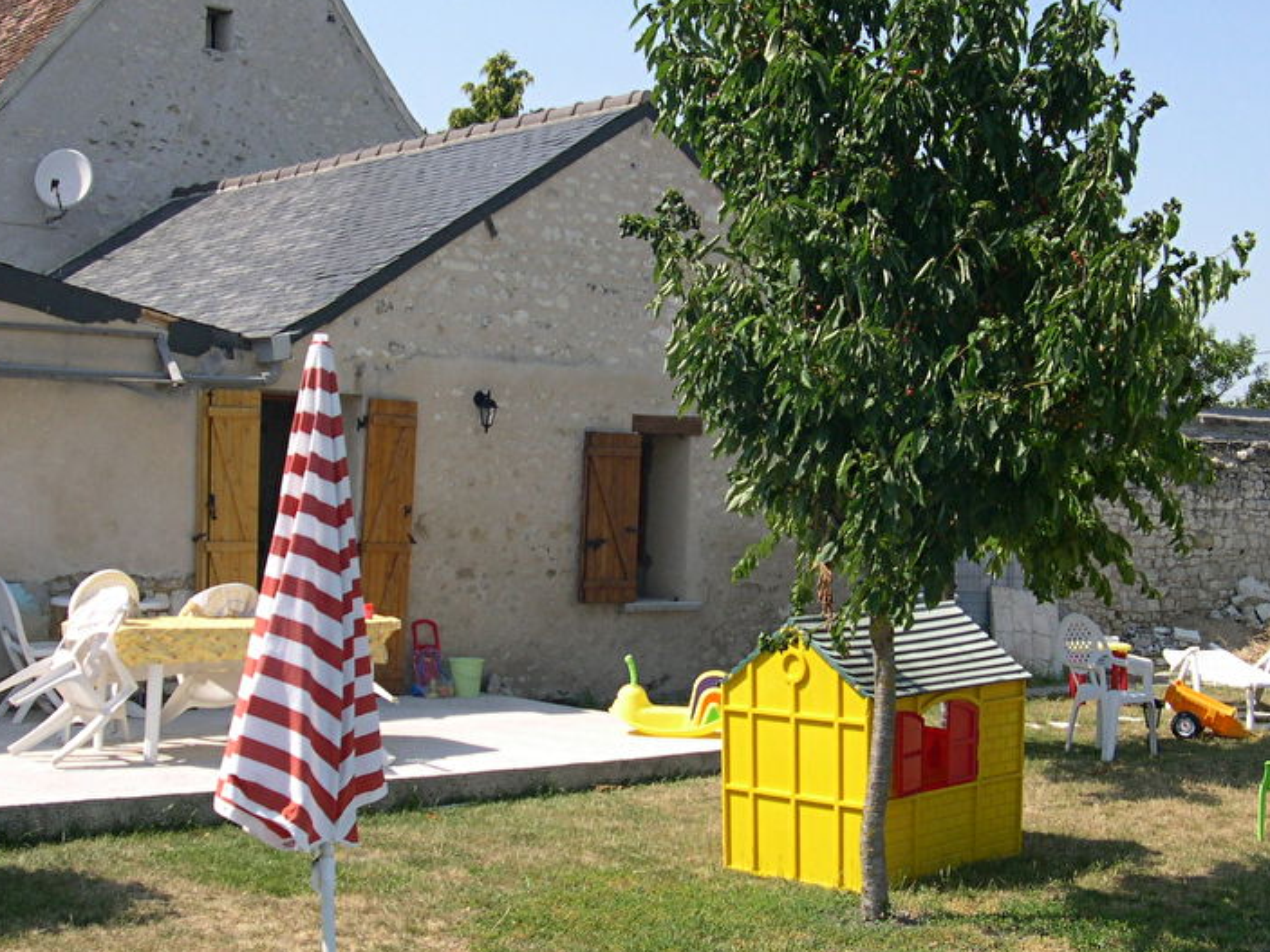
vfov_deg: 28.5
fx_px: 1871
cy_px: 500
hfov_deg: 37.5
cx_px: 614
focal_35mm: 51
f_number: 7.4
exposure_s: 1/143
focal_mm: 7.5
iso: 100
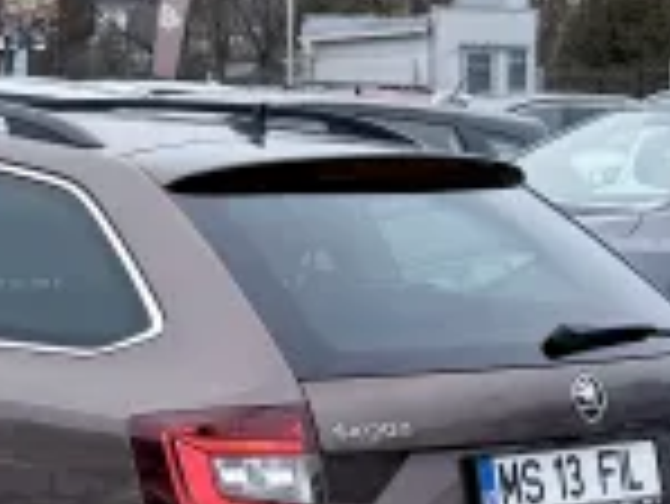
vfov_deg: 24.7
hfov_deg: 30.7
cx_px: -4
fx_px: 1124
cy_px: 432
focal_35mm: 58
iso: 80
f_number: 1.78
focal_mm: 6.76
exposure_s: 1/1250
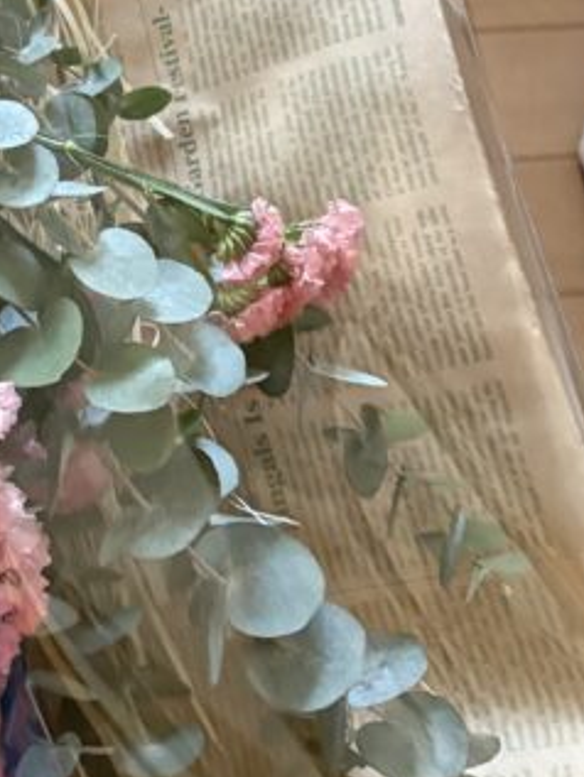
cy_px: -61
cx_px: -319
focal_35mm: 84
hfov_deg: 16.0
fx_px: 1888
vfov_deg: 22.1
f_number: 1.6
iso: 640
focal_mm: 5.96
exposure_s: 1/30
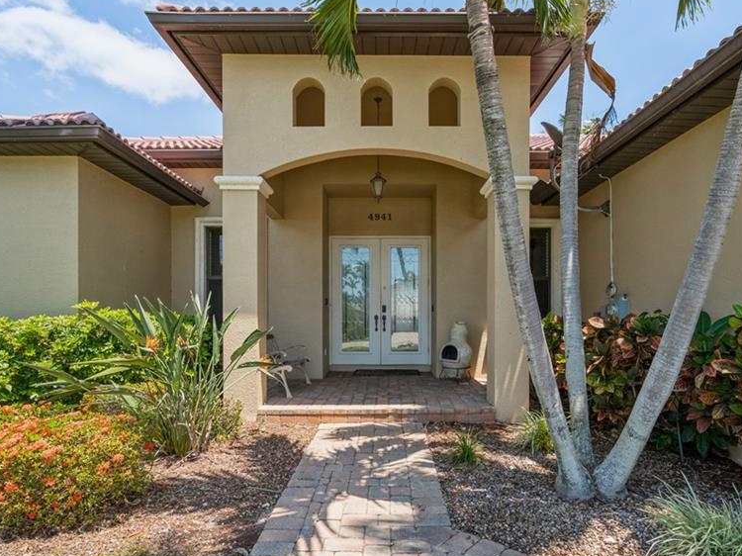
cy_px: 313
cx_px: 383
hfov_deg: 79.0
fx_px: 450
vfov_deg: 63.2
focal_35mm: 21
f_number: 8
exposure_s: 1/200
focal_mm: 16
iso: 200
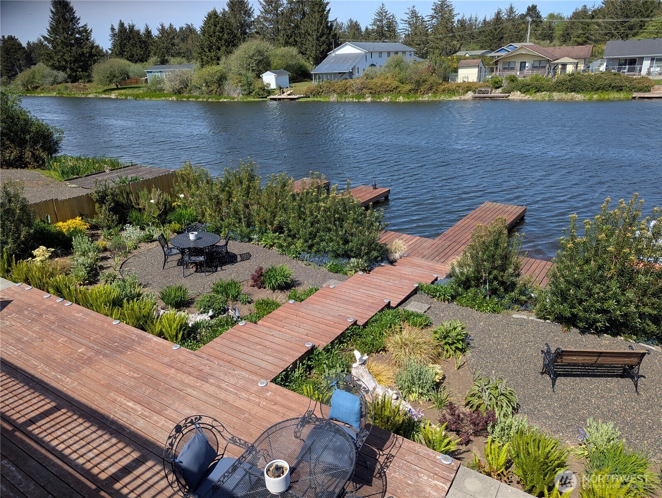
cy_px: 249
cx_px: 331
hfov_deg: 71.5
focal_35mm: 24
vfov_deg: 56.9
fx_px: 460
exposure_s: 1/1639
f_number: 1.85
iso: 39
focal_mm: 6.81
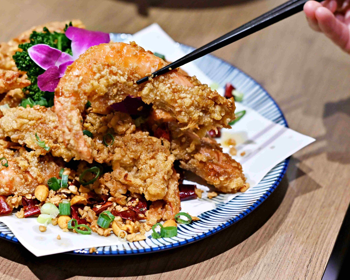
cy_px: 141
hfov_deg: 22.5
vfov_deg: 18.1
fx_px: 880
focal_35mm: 85
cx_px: 146
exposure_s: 1/200
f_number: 3.2
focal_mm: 50
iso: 1250
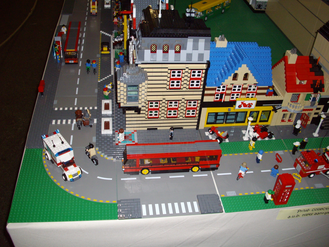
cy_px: 124
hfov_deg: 50.1
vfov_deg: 38.7
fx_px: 352
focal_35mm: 37
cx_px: 164
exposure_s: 1/50
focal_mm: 6.2
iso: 160
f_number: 2.8
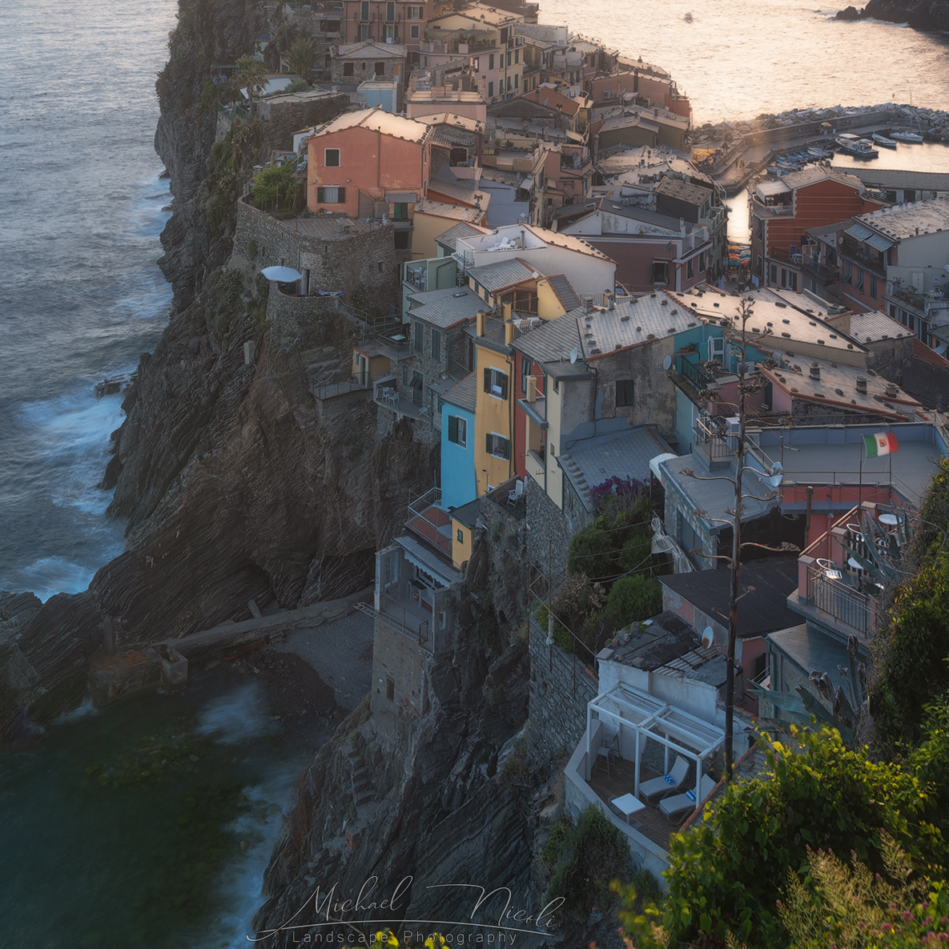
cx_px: 406
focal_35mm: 47
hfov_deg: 36.0
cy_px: 138
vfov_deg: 34.5
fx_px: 1458
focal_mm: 32
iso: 100
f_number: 9
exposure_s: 1/2.5
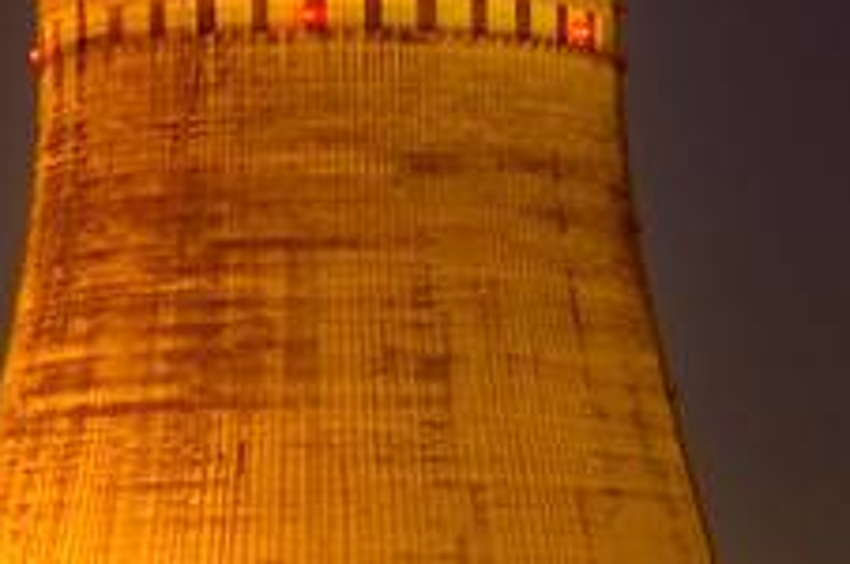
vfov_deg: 5.0
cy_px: -53
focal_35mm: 272
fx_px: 6413
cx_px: -455
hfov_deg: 7.4
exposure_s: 30
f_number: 5.6
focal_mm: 40
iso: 100
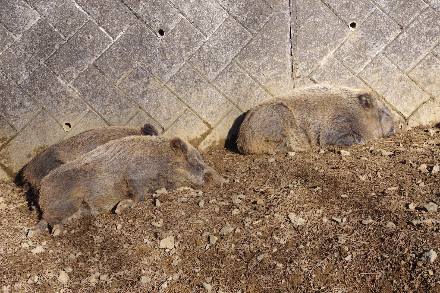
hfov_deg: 25.7
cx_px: 220
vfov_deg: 17.3
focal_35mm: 79
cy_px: 146
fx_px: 965
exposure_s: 1/160
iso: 200
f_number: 10
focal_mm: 53
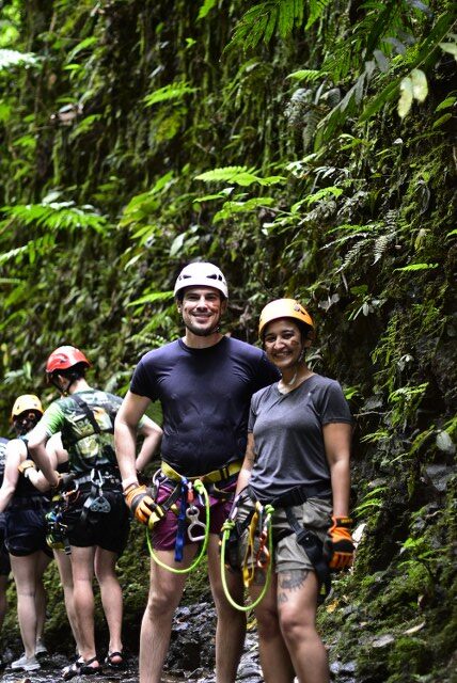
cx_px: 228
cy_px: 342
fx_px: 1425
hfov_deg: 18.2
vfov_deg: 27.0
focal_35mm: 75
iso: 1400
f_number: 1.4
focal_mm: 50
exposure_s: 1/250
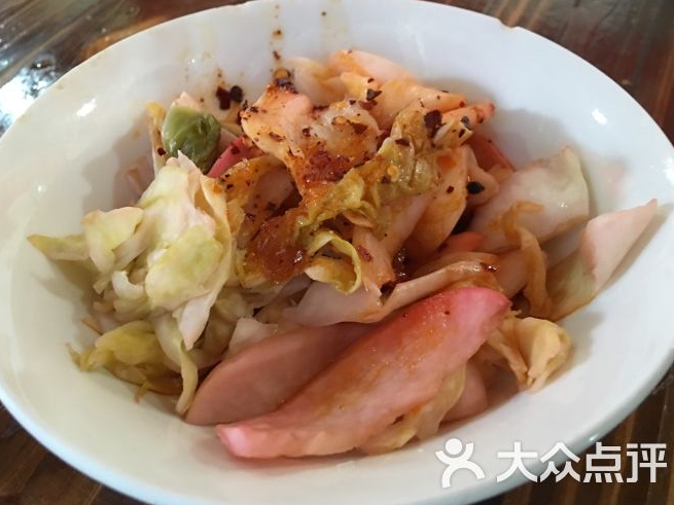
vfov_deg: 45.4
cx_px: 333
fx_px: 603
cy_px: 246
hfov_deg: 58.4
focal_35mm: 31
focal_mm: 4.15
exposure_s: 1/8
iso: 125
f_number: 2.2
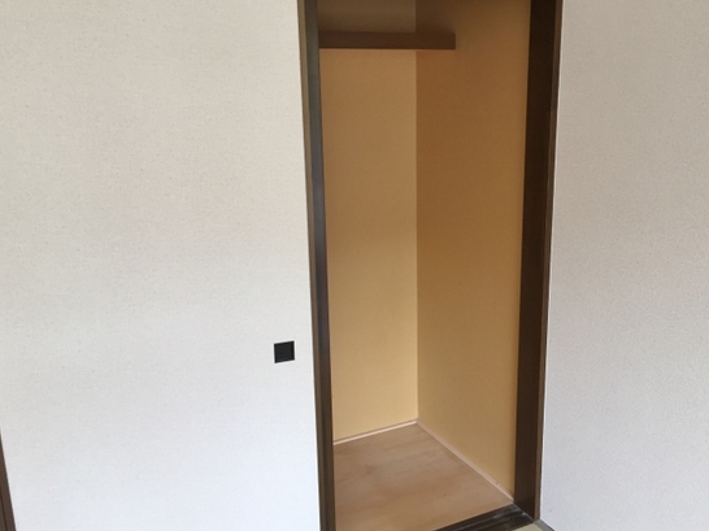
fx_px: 696
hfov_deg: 53.9
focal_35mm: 34
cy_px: 269
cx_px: 387
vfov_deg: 41.8
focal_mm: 4.15
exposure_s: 1/40
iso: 32
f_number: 2.2
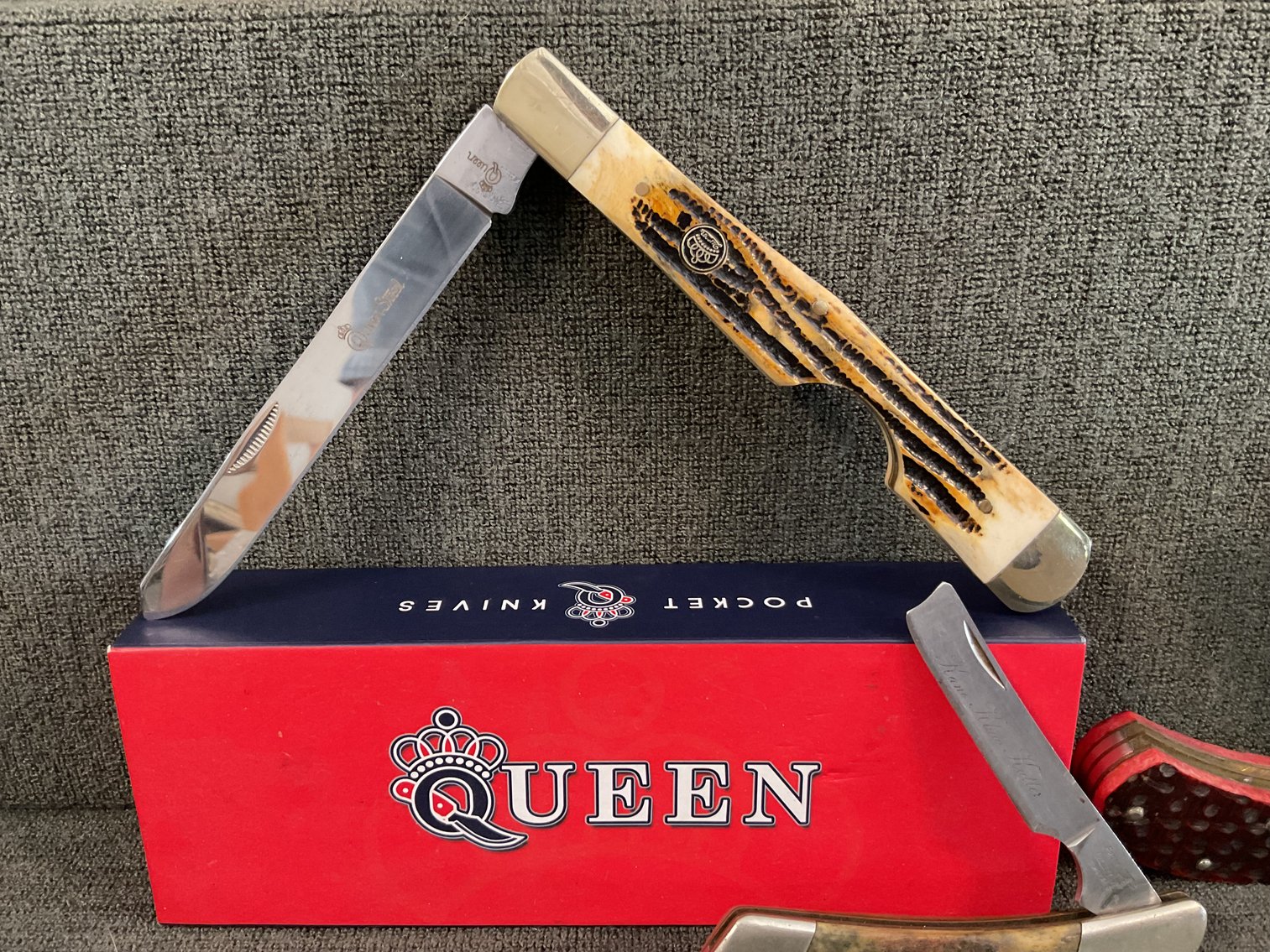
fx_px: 1064
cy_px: 476
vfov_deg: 48.2
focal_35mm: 29
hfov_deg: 61.7
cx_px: 635
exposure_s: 1/30
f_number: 1.8
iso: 250
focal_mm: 3
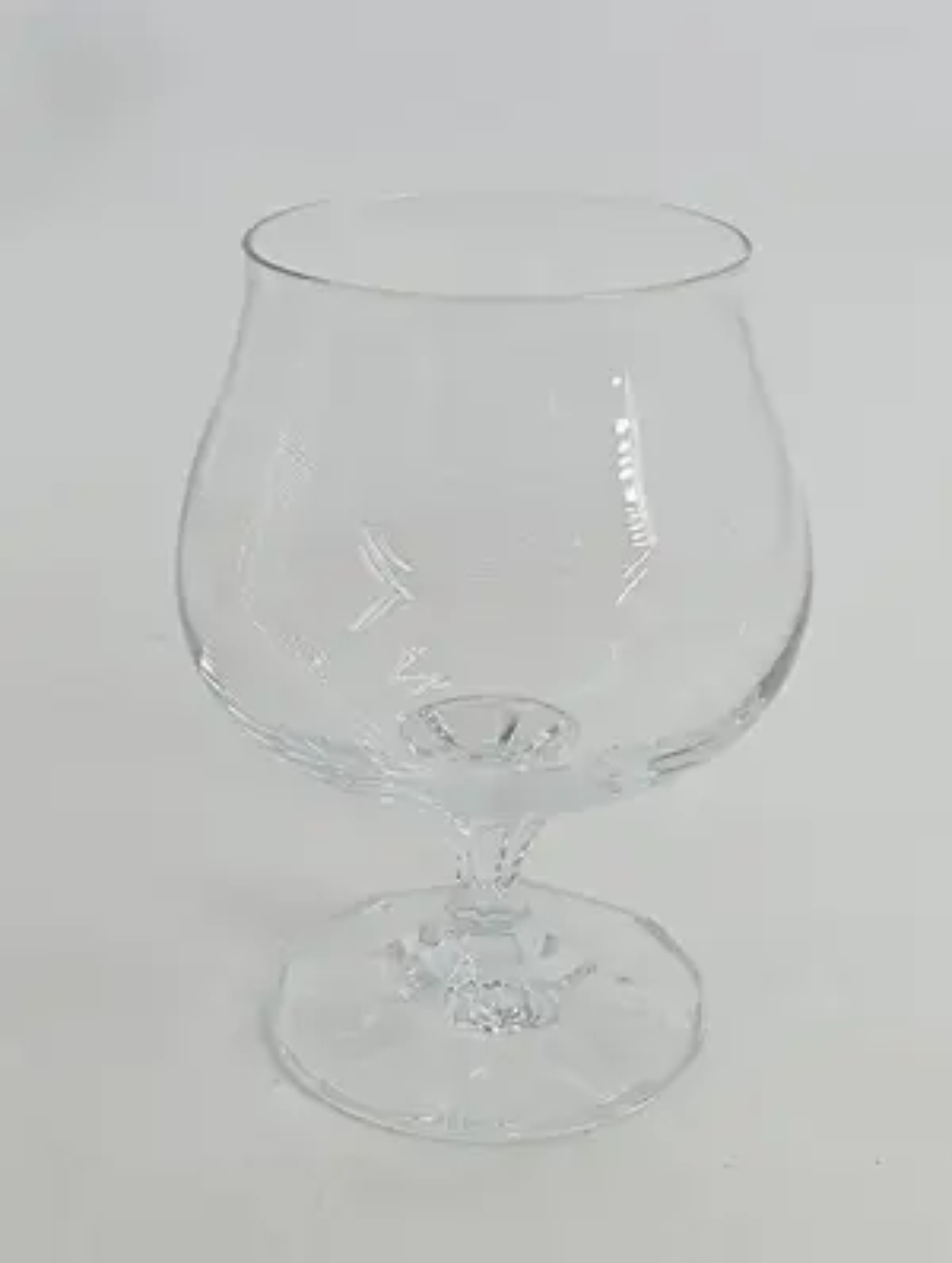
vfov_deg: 63.4
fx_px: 1023
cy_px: 632
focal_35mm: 28
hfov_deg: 49.9
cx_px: 476
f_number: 1.8
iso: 54
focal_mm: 4.22
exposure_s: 1/103
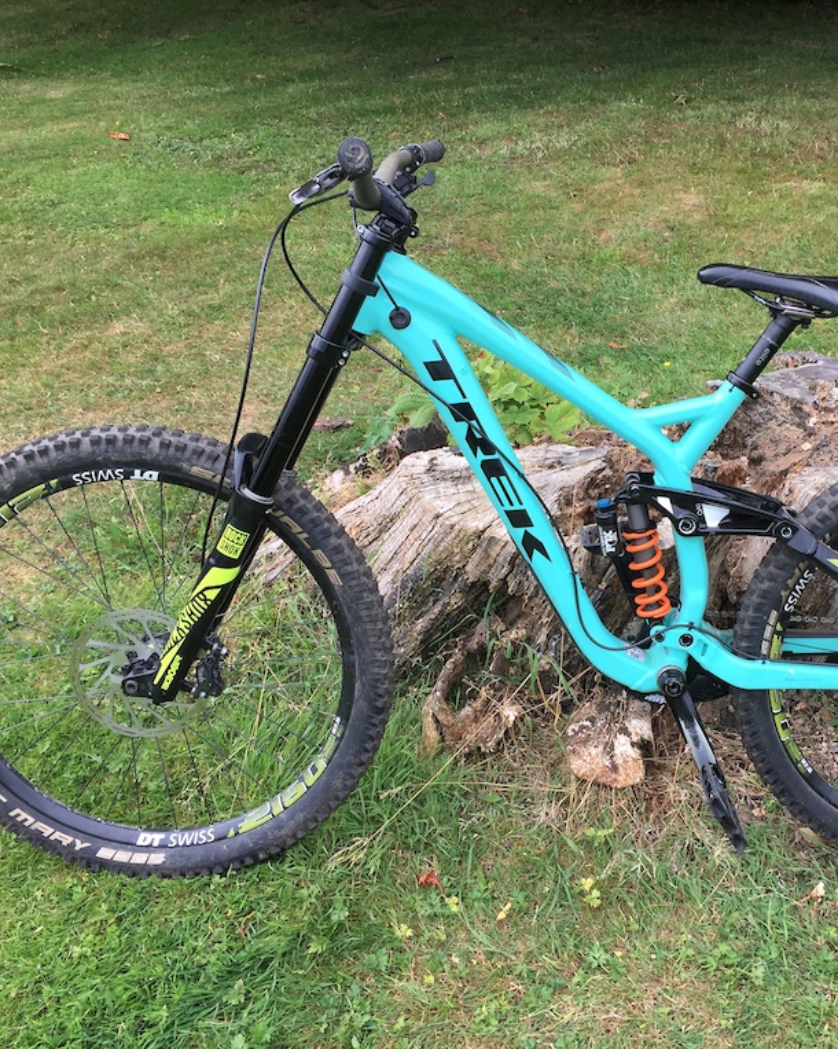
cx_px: 577
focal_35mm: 38
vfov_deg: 47.9
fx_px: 1179
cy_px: 524
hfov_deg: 38.6
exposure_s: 1/501
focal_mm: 4.15
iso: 32
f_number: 2.2
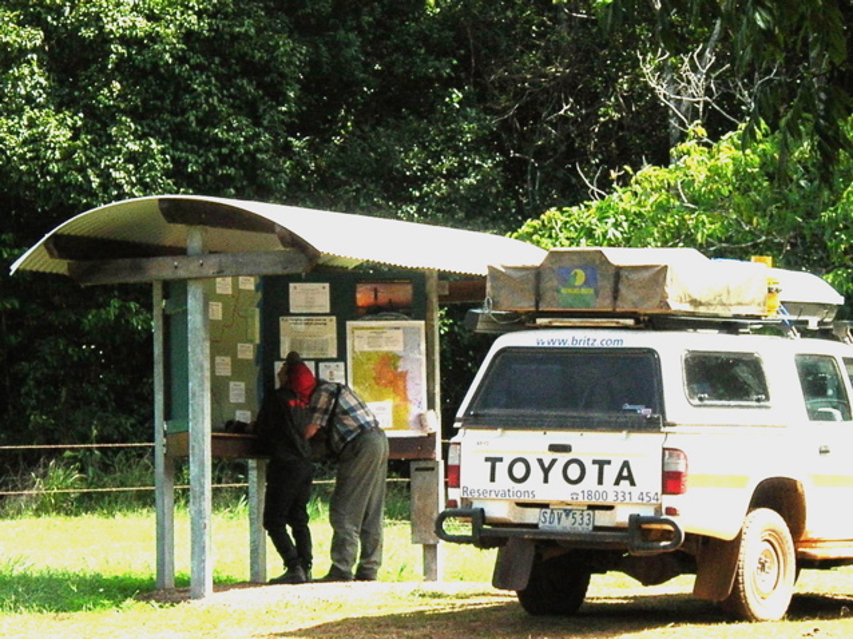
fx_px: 2365
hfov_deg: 20.4
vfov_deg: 15.4
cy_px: 320
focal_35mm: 96
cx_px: 426
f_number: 4.8
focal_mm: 15.9
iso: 50
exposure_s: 1/216
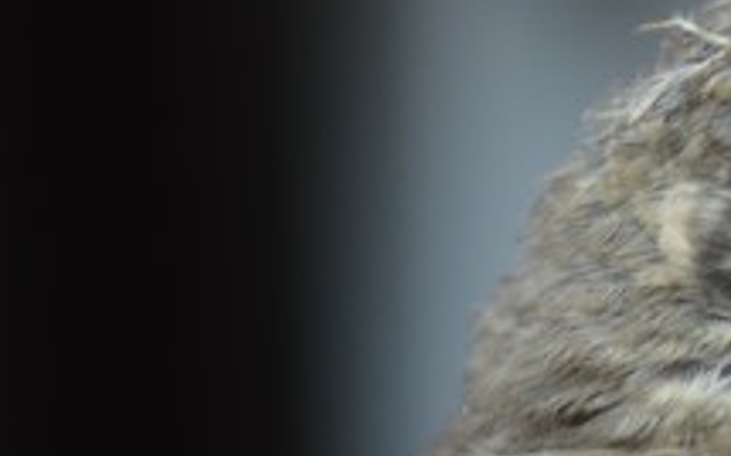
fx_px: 7803
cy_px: 1201
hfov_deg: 5.3
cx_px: 1047
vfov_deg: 3.3
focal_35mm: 392
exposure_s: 1/125
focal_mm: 34
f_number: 5.6
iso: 100
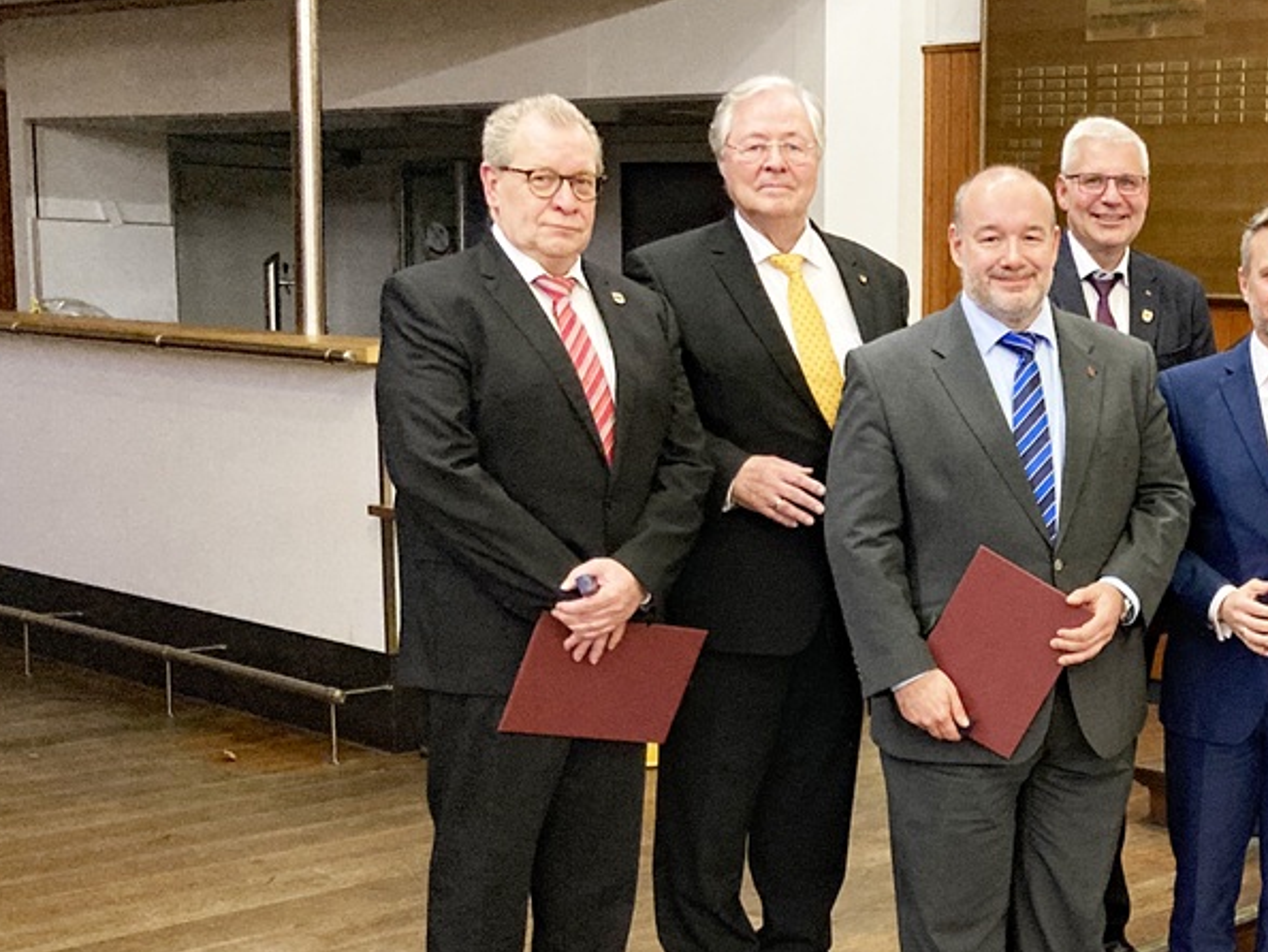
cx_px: 1156
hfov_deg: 32.0
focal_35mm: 57
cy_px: 637
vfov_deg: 25.5
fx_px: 2089
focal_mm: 3.99
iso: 320
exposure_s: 1/33
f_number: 1.8
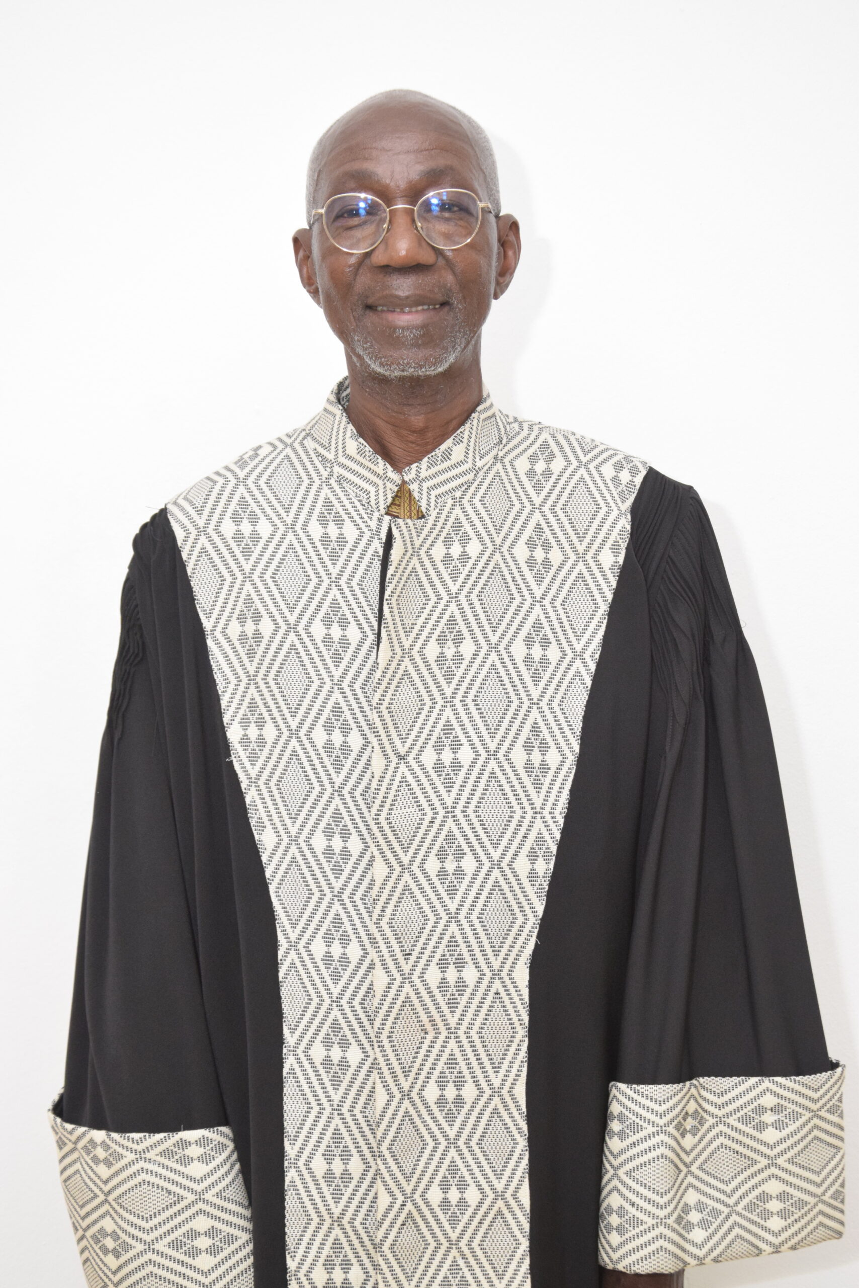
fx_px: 2146
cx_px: 430
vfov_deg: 33.4
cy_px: 644
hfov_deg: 22.6
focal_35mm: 60
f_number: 8
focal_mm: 40
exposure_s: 1/60
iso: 1600
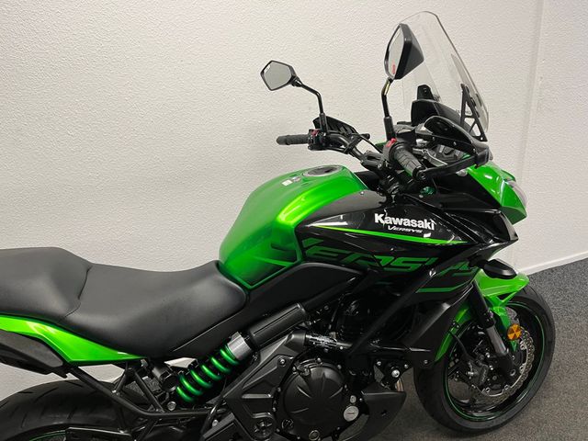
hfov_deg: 67.3
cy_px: 220
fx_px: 442
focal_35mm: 26
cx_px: 294
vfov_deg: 53.1
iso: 64
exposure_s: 1/50
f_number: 1.6
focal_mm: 5.1
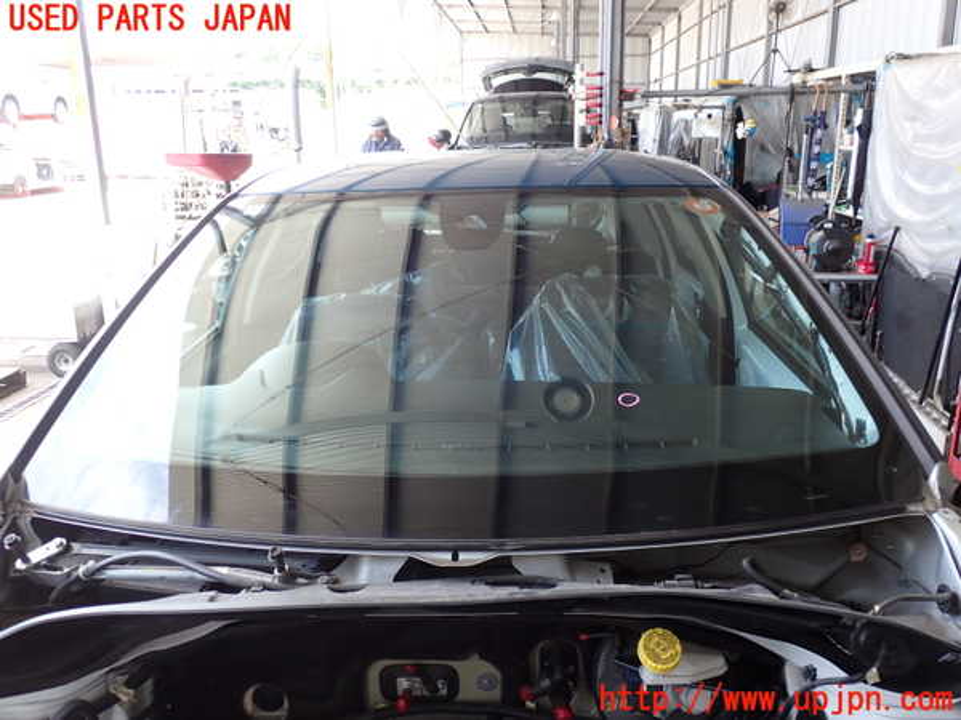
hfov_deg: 60.0
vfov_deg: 46.8
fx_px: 833
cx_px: 480
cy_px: 360
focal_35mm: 30
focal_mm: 5.4
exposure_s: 1/60
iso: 100
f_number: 3.2
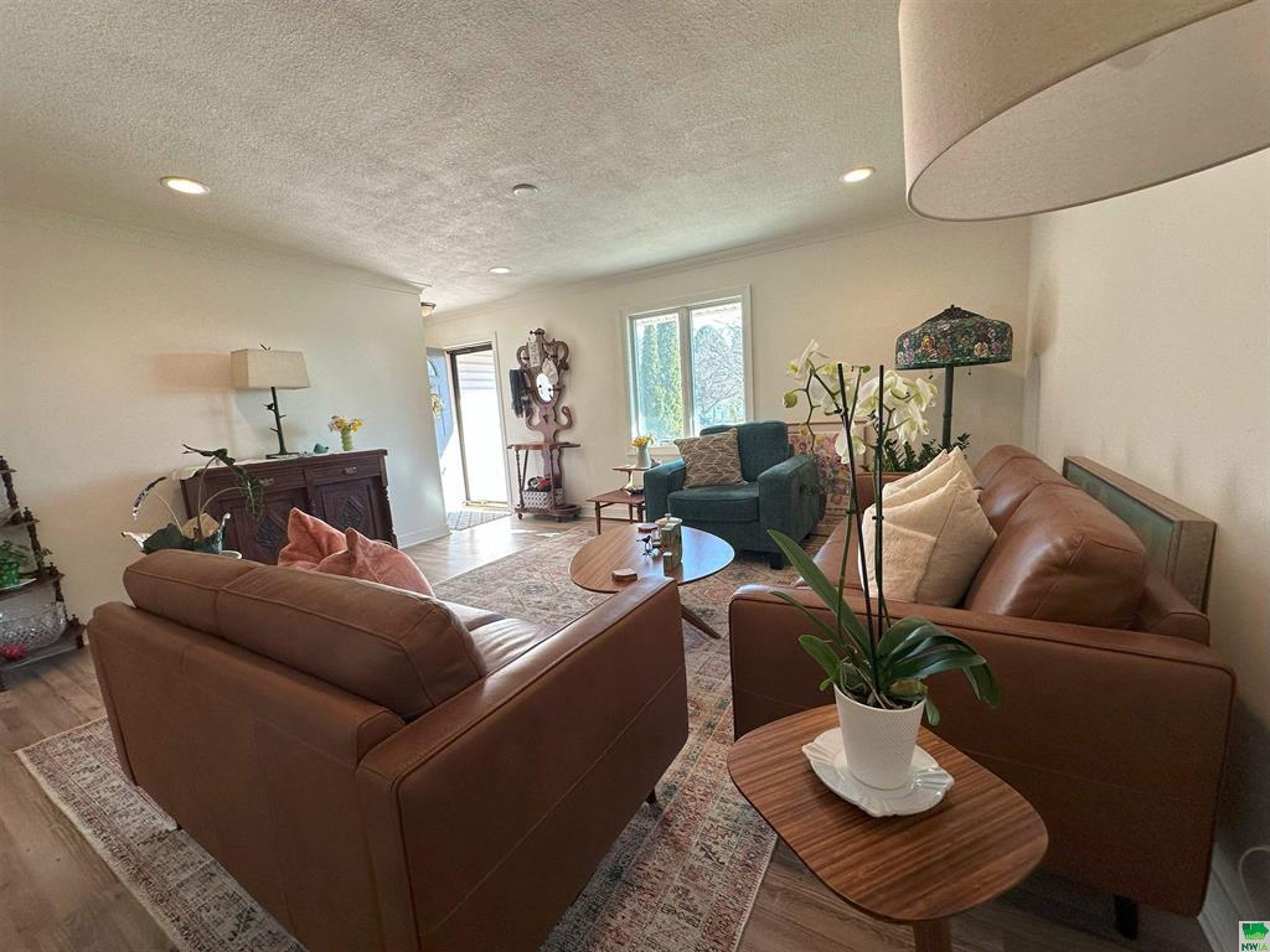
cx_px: 635
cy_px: 476
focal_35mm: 14
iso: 100
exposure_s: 1/120
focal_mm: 2.22
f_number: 2.2
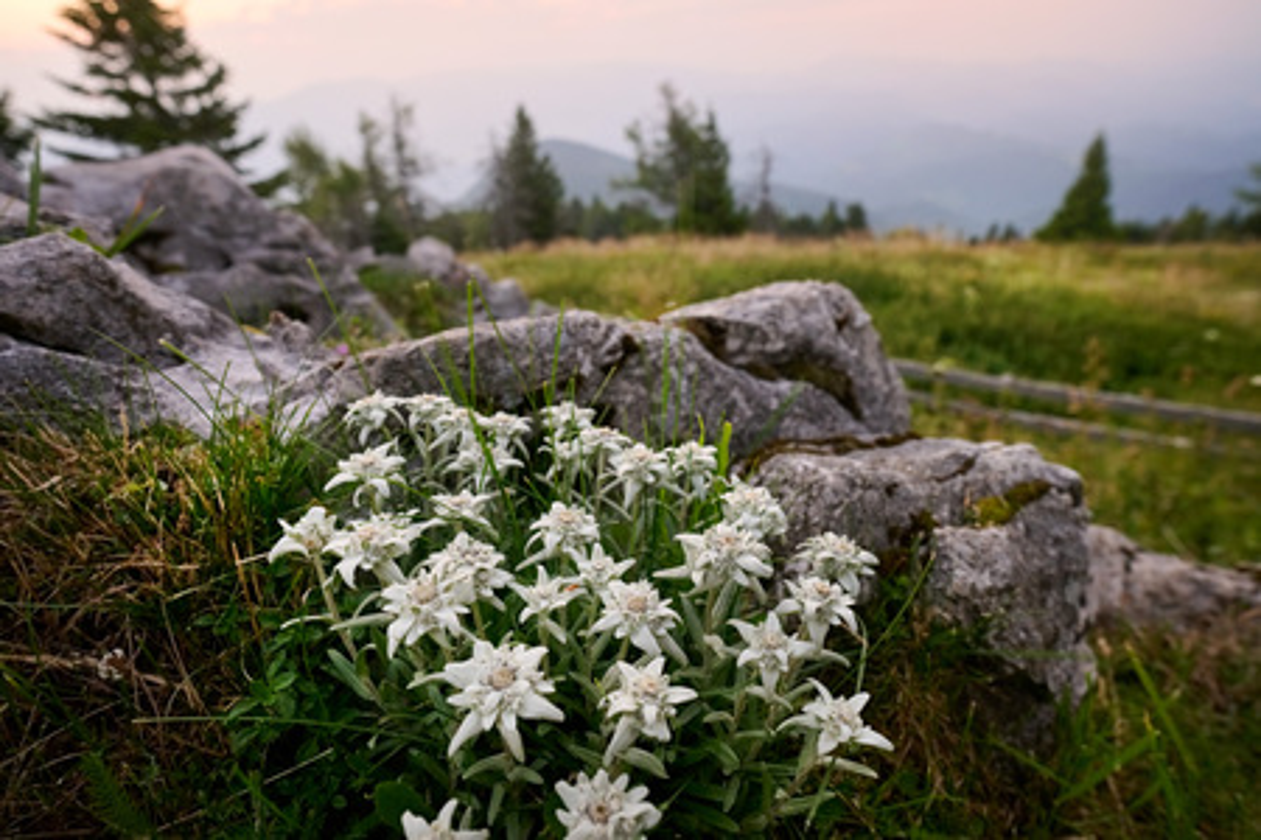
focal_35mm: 20
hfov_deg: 84.0
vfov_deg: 61.9
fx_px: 701
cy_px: 420
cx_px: 630
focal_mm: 20
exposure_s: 1/40
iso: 200
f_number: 5
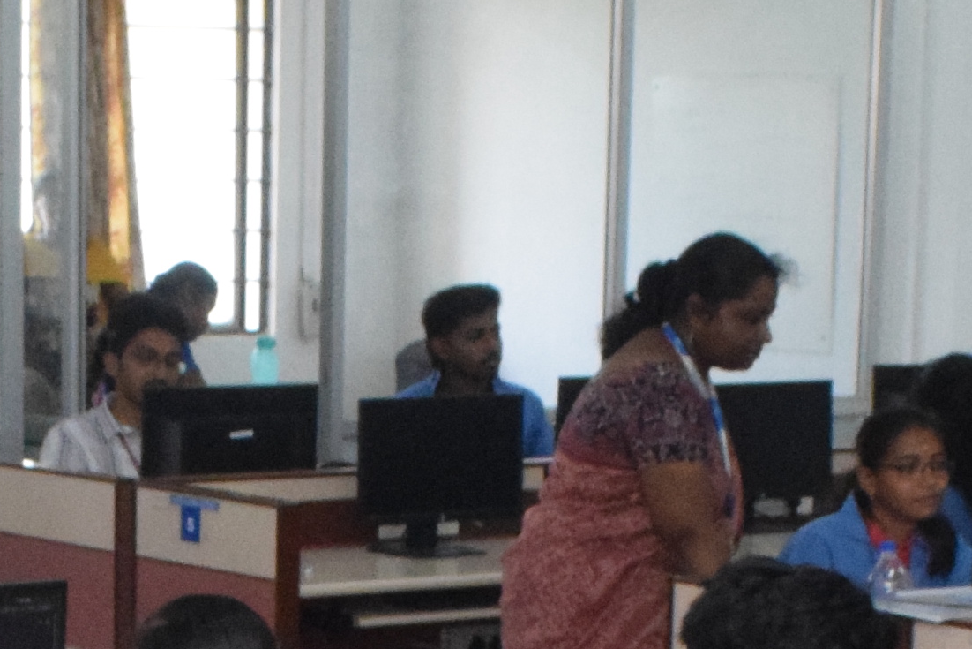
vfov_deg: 8.9
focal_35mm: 147
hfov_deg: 13.9
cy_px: 1198
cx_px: 253
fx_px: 3969
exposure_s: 1/125
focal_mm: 18
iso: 3200
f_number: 8
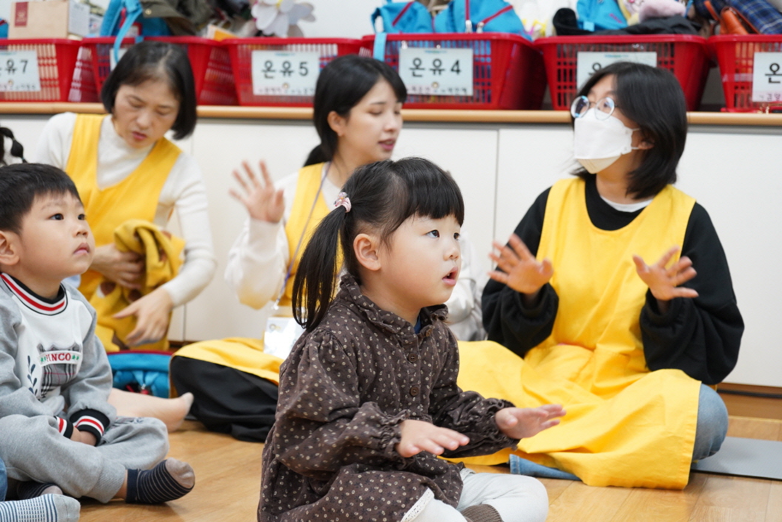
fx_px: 1303
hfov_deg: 33.4
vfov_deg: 22.6
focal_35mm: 60
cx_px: 391
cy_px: 261
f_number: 5.6
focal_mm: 60
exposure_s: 1/60
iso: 2500
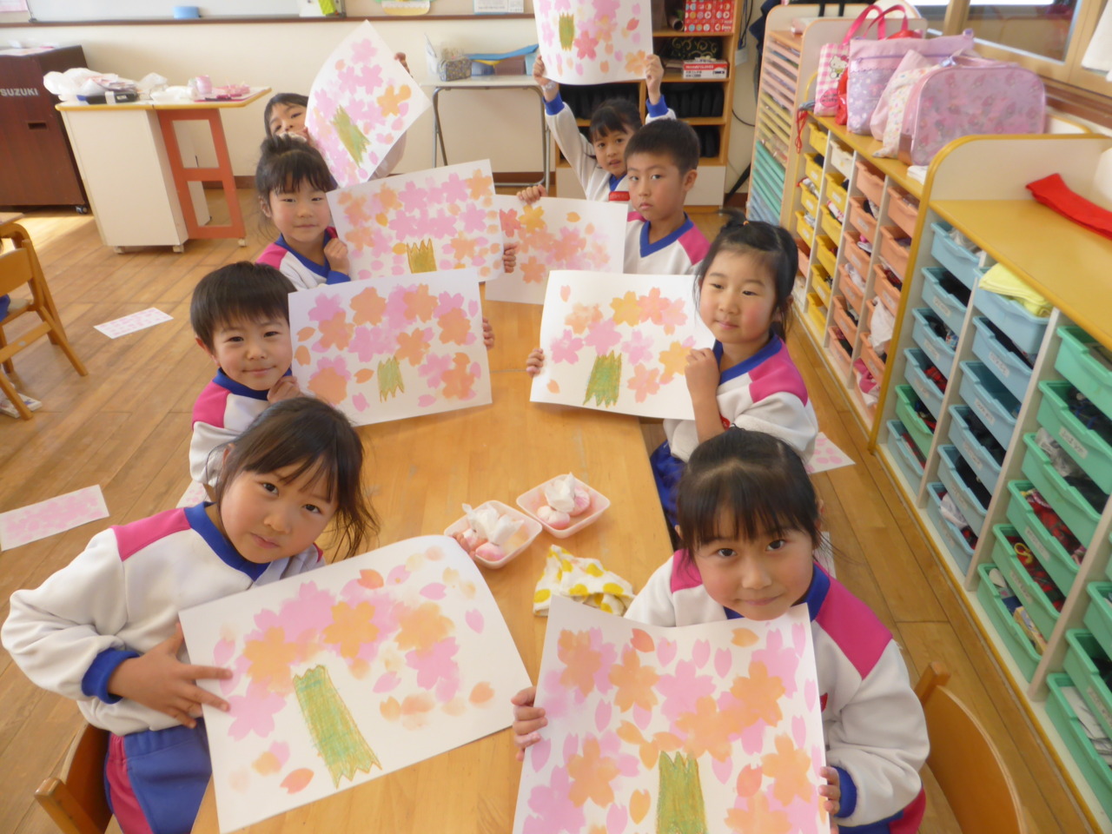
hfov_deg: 71.6
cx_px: 556
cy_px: 417
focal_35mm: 24
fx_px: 771
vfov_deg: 56.8
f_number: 3.3
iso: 100
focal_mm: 4.3
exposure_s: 1/50
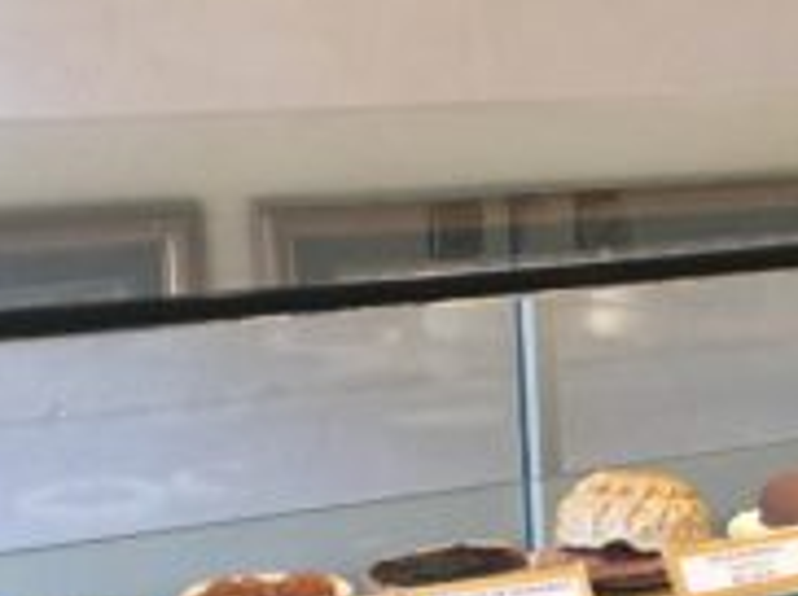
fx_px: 2279
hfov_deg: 18.9
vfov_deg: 14.7
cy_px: 559
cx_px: 934
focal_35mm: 99
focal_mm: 4.15
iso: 125
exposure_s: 1/30
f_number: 2.2
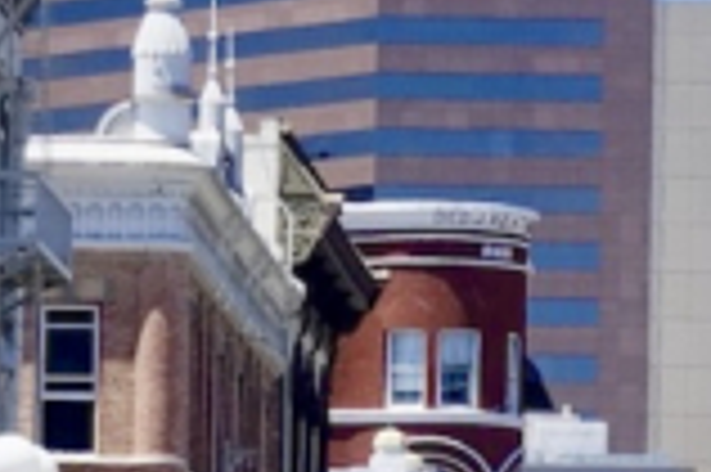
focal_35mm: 457
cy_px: 236
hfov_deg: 4.5
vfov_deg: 3.0
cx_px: 760
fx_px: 9016
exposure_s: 1/500
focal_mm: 25.7
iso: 125
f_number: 5.6
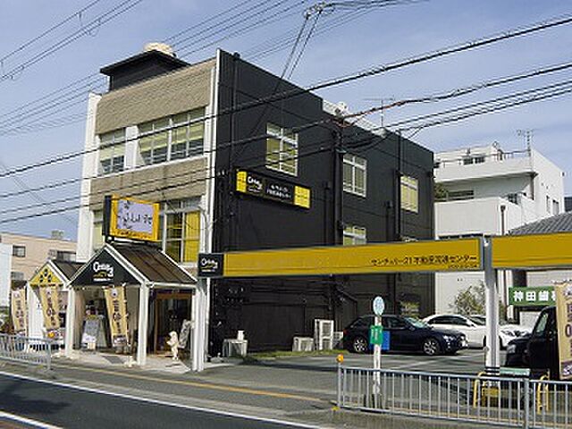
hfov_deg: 38.2
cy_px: 214
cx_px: 286
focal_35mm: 50
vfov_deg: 29.1
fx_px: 826
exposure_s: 1/1000
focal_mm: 10.7
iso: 400
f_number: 8
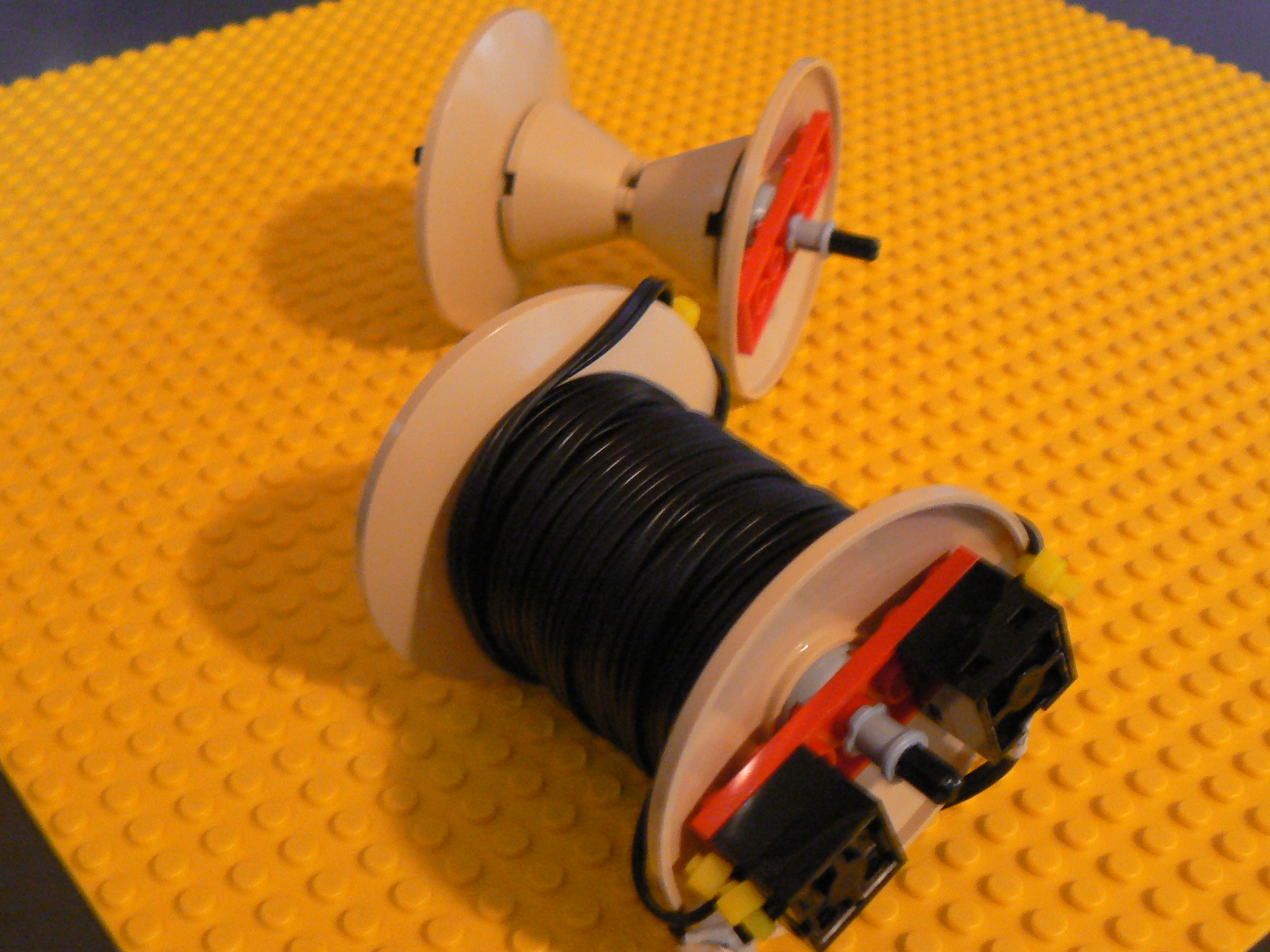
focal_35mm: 43
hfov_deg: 43.9
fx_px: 1578
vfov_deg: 33.6
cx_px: 635
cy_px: 476
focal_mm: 6
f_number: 2.8
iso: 200
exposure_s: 1/3.2
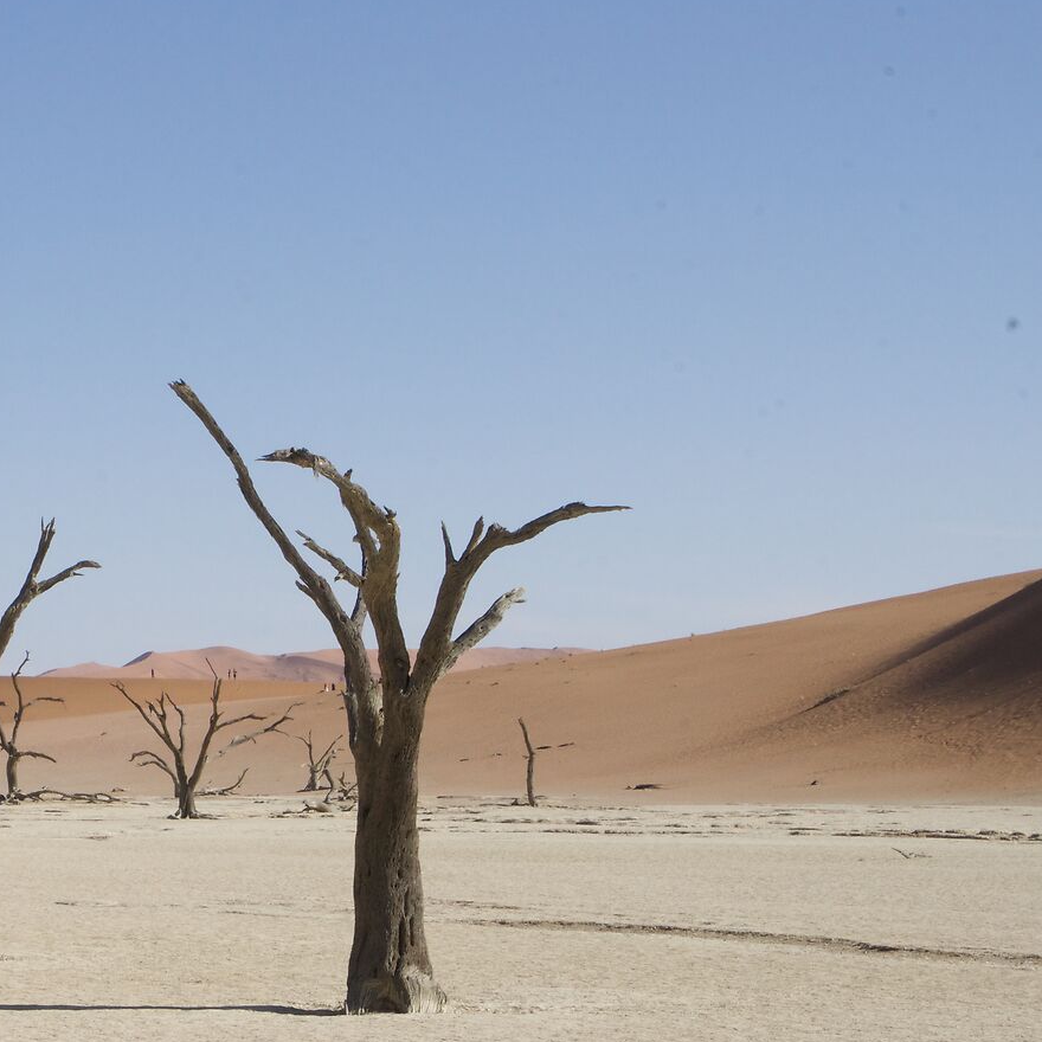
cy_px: 649
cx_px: 9
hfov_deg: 15.7
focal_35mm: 109
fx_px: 3712
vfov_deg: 16.0
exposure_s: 1/400
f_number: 22
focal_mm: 47
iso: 1000
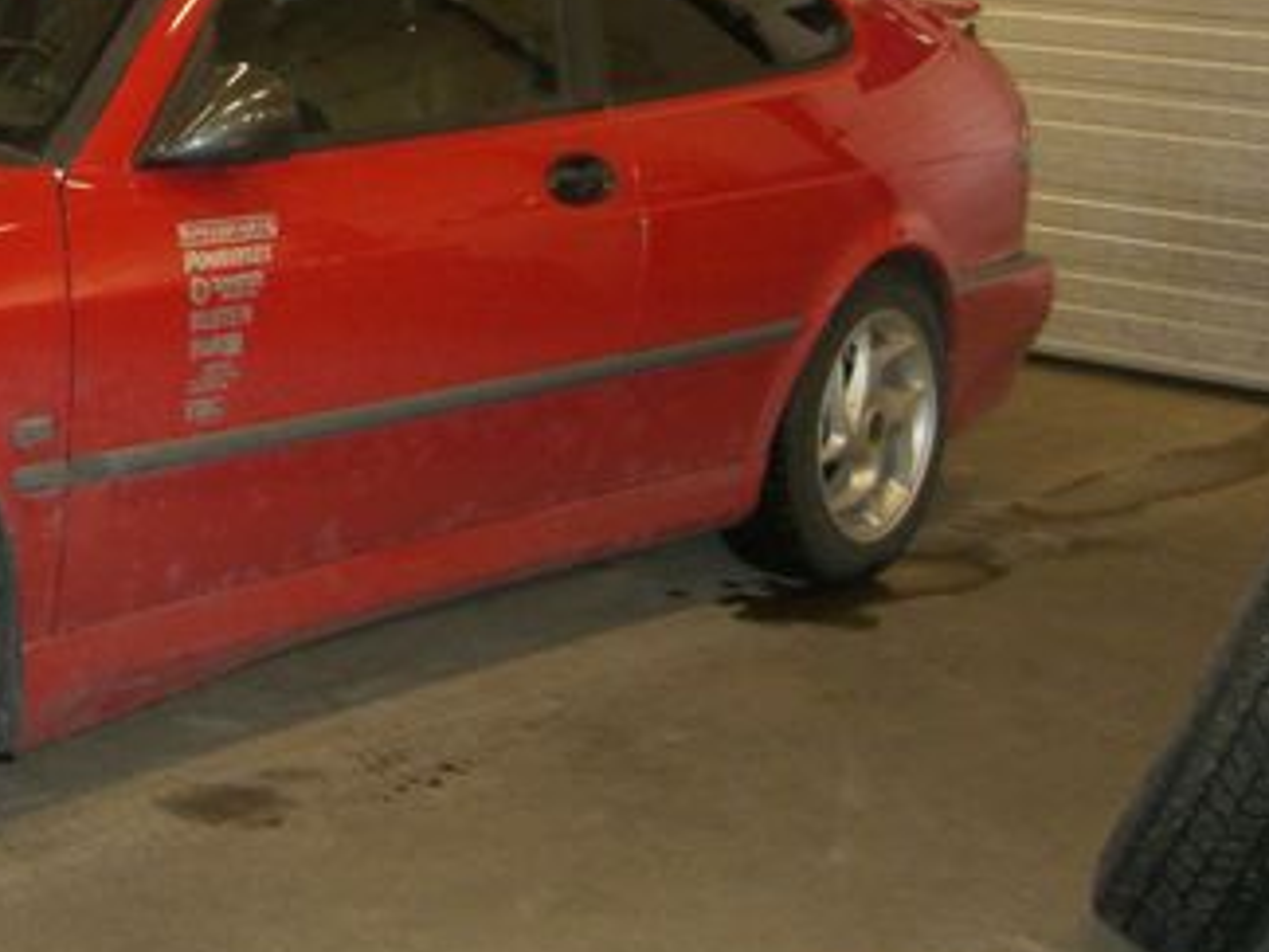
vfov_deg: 19.3
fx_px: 2749
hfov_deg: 24.9
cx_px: 39
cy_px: 125
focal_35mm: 75
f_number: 2.8
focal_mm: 7.9
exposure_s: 1/60
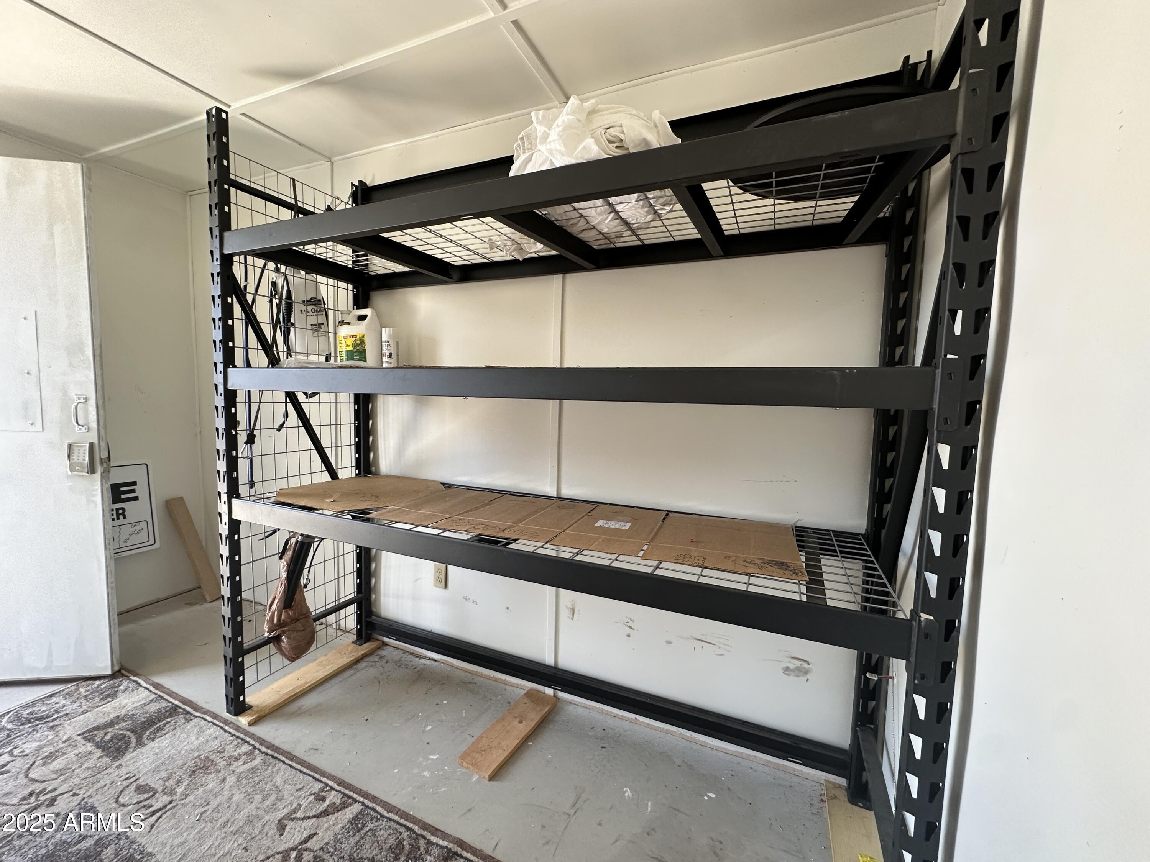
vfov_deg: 85.7
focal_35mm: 14
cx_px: 575
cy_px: 431
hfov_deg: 102.1
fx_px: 465
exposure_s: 1/99
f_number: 2.2
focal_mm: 2.22
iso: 125
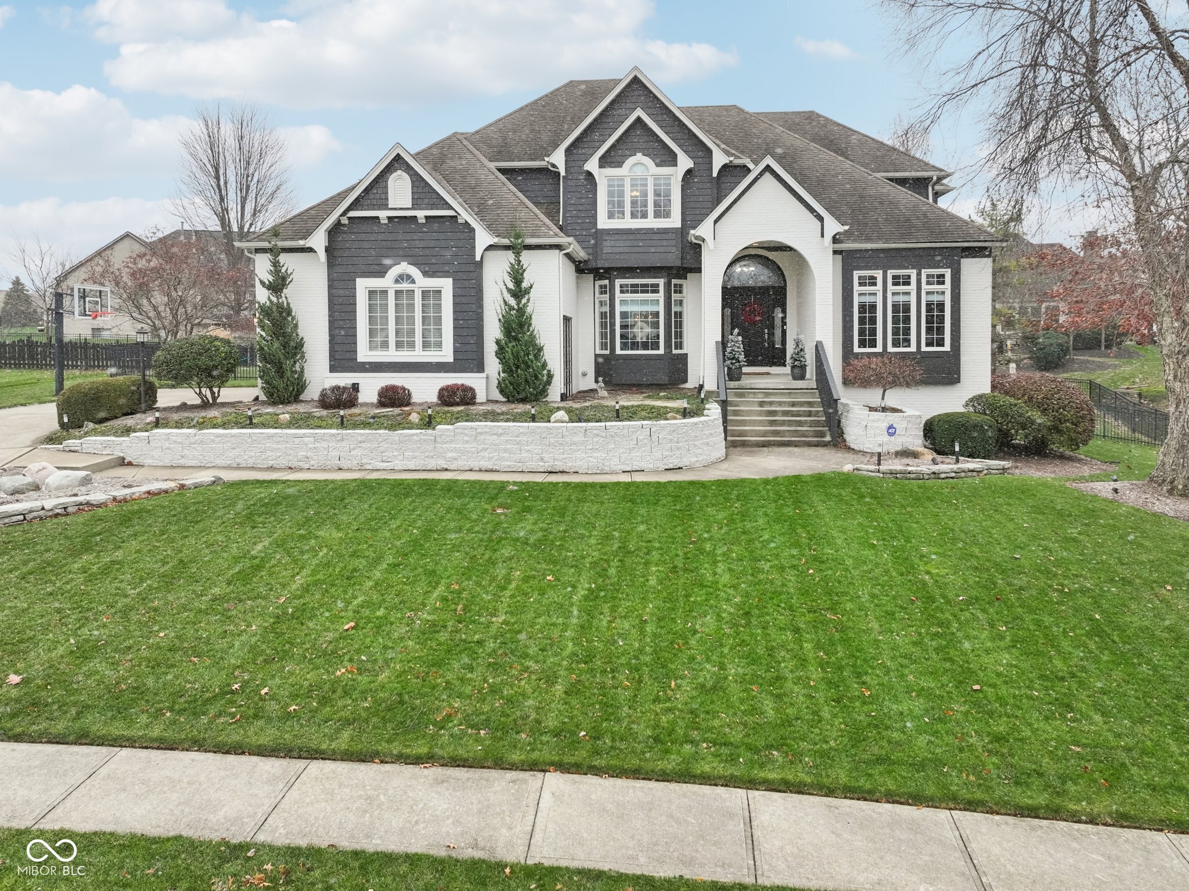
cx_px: 594
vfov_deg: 56.8
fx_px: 824
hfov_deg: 71.6
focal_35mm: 24
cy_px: 446
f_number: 2.8
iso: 160
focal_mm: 12.3
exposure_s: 1/640
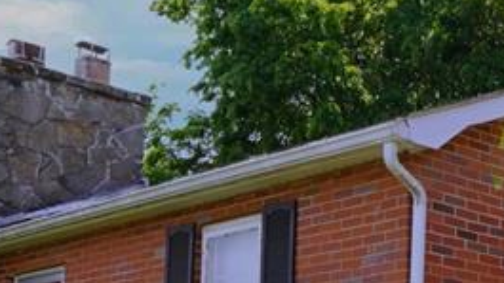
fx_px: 1296
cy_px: 416
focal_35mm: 97
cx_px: 462
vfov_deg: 11.9
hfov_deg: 21.5
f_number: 8
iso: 100
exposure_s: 1/125
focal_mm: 16
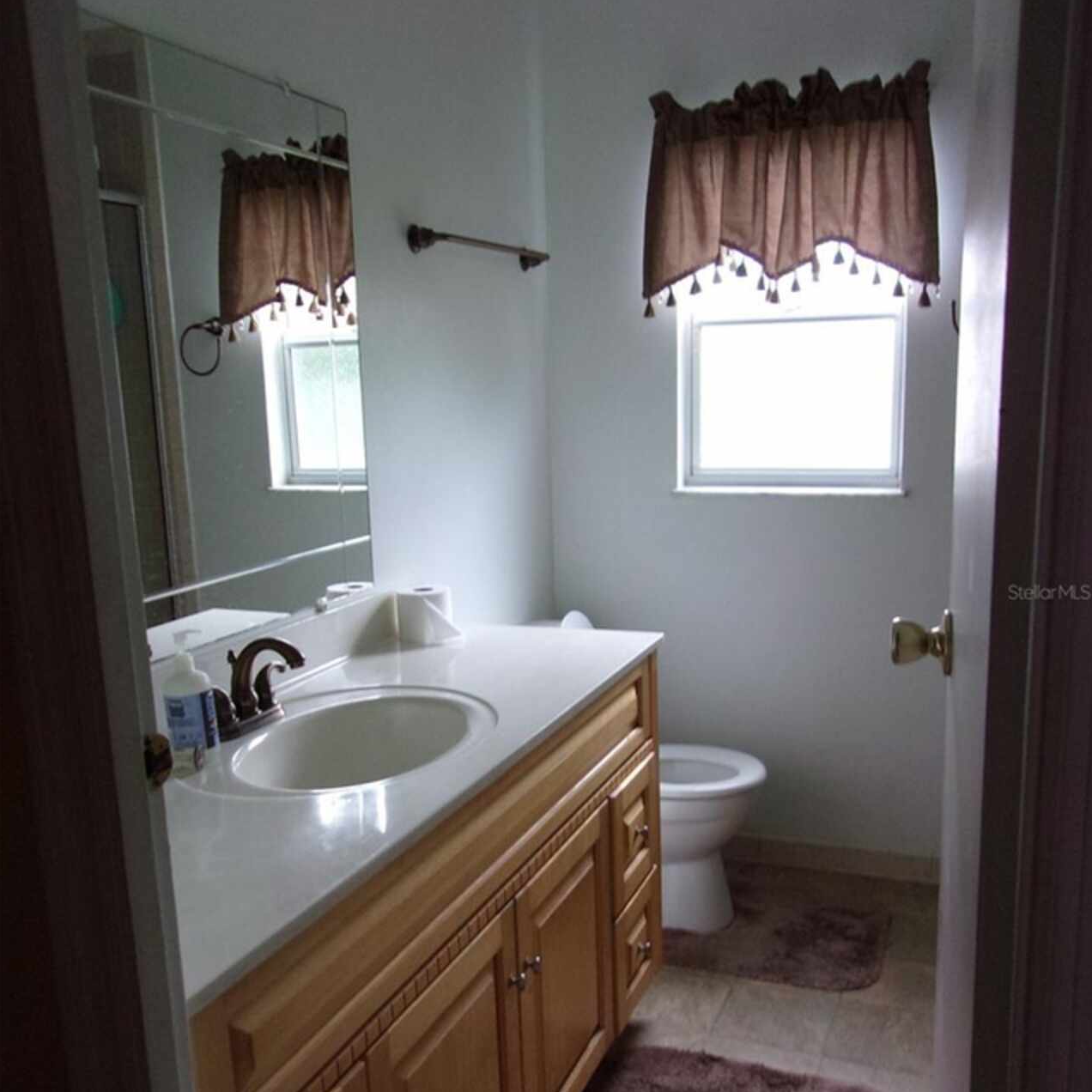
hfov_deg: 51.1
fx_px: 1142
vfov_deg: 51.0
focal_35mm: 32
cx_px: 545
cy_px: 592
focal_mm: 4.9
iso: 198
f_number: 3
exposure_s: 1/34
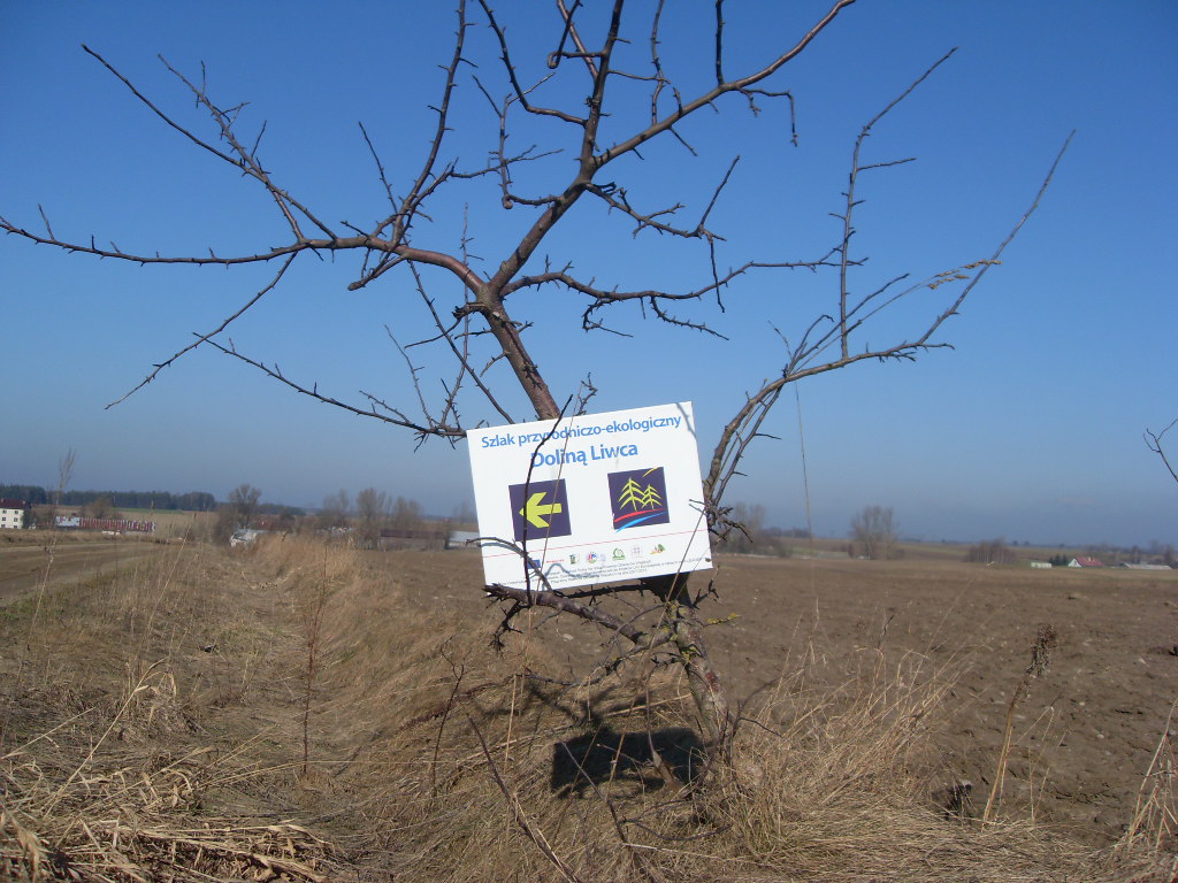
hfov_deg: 52.6
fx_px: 1191
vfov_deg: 40.7
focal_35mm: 35
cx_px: 589
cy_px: 442
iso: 80
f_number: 7
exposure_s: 1/500
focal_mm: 6.3
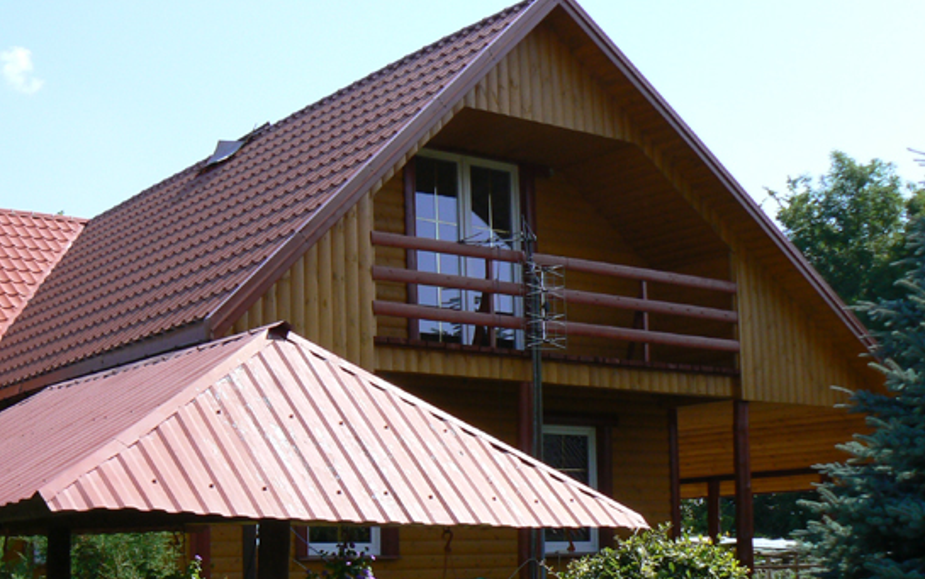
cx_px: 275
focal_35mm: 56
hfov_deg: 35.7
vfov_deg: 22.8
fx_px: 1412
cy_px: 472
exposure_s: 1/400
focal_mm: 6
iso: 80
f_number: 5.6
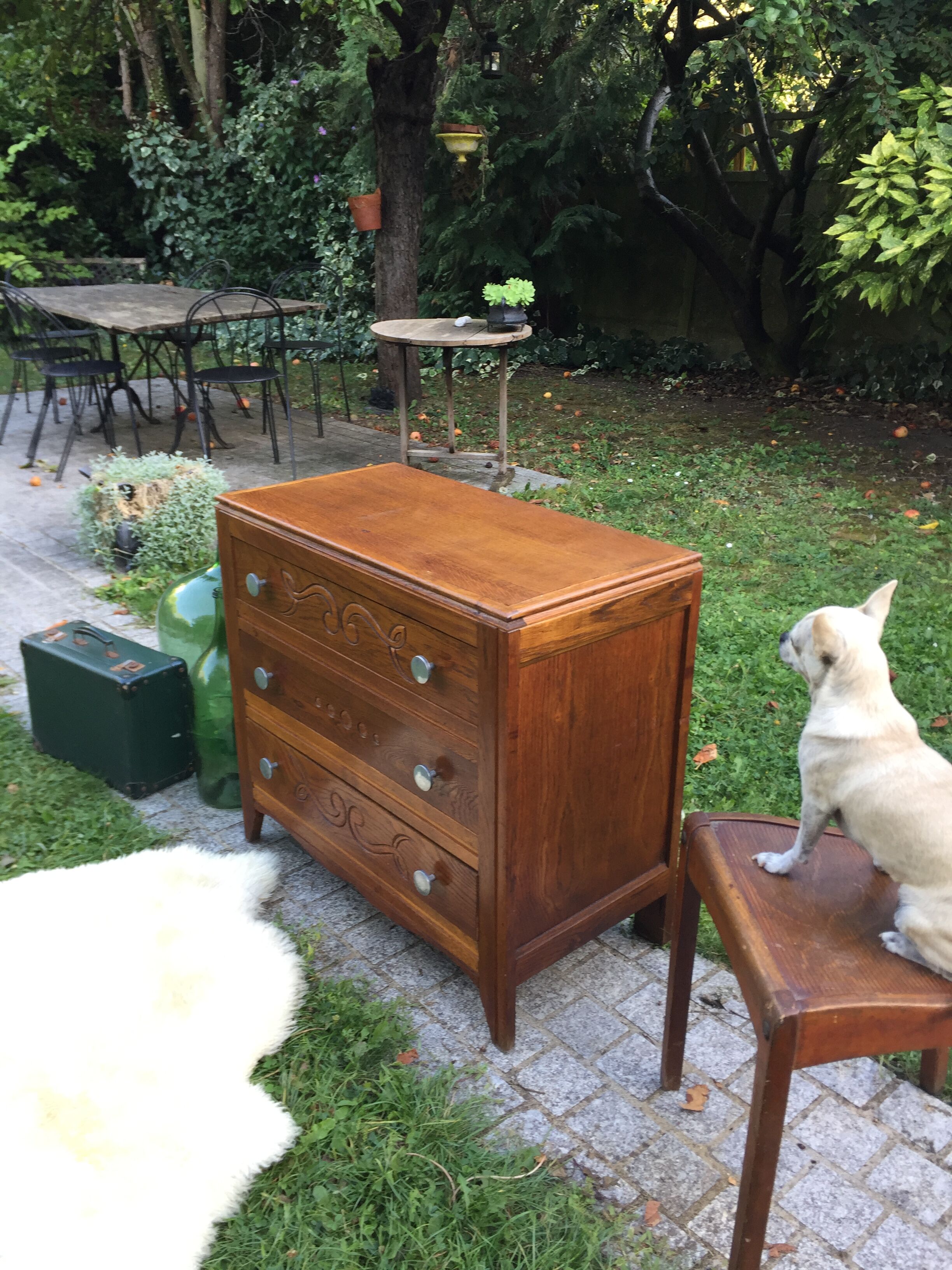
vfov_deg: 61.7
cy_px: 635
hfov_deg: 48.2
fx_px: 1063
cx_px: 476
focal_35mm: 29
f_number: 2.2
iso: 40
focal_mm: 4.15
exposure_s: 1/50
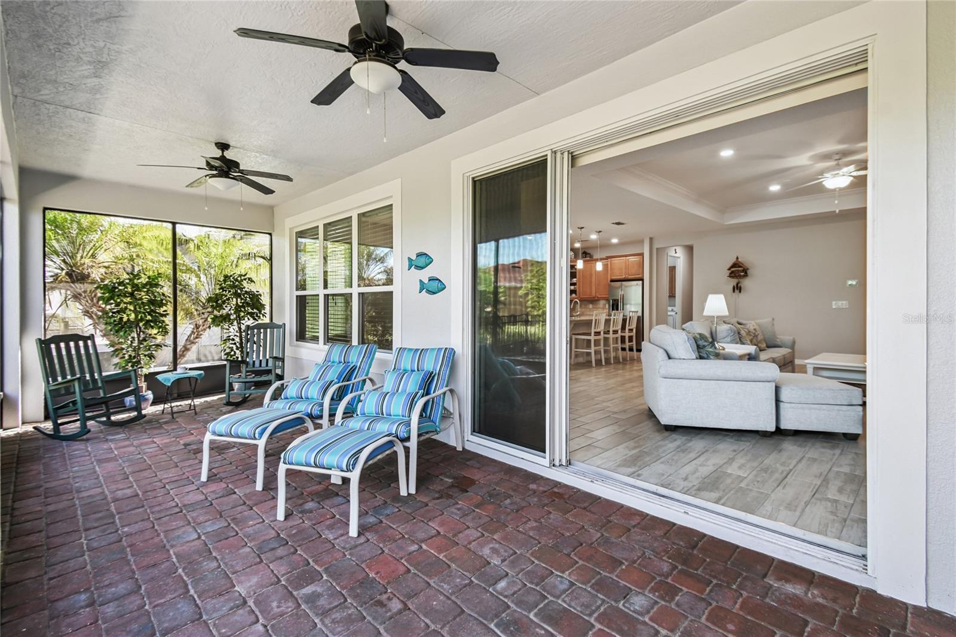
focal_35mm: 15
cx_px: 478
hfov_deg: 100.4
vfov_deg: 77.3
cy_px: 318
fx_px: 398
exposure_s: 1/15
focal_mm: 10
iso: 100
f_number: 7.1
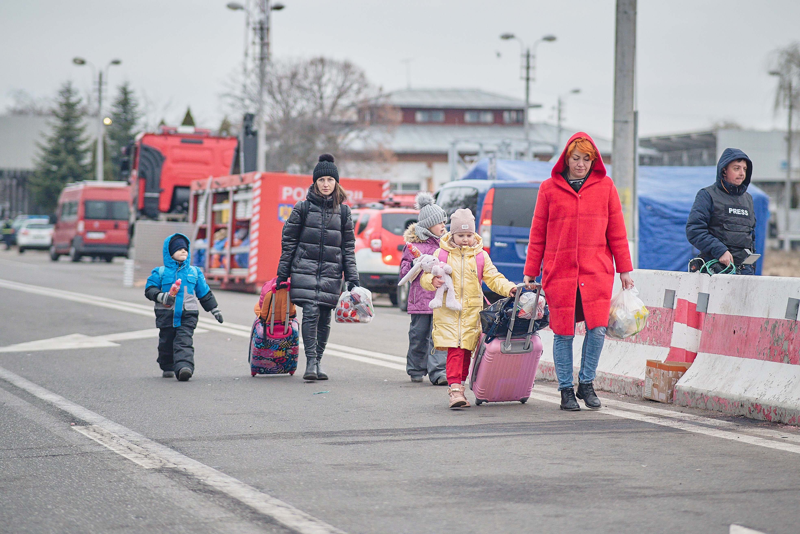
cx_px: 400
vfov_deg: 10.8
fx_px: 2822
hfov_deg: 16.1
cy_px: 267
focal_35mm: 127
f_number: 1.8
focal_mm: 85
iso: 800
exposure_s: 1/8000
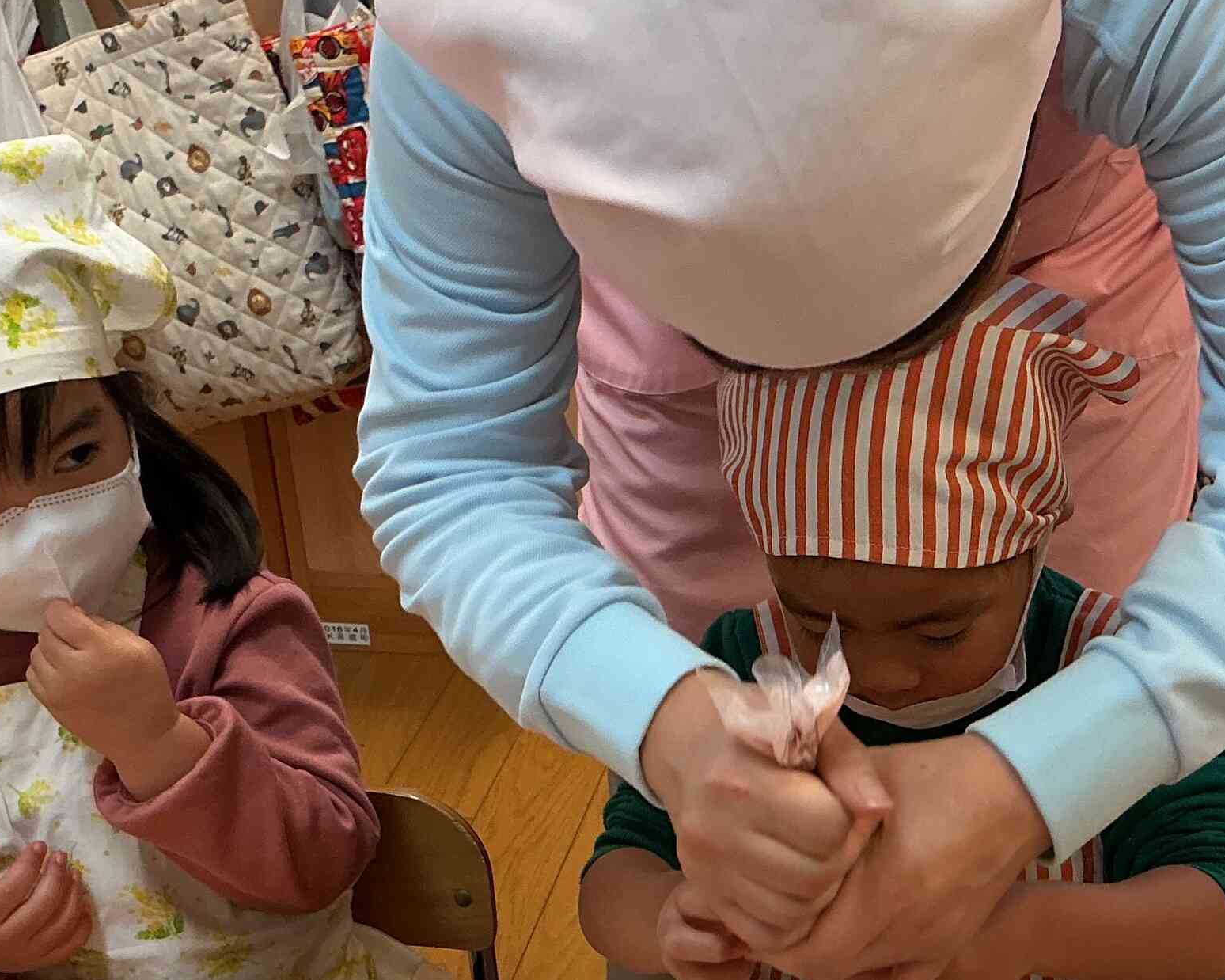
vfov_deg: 25.5
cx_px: 950
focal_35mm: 59
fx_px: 2139
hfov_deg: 31.3
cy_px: 727
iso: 64
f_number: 1.8
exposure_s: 1/60
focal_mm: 3
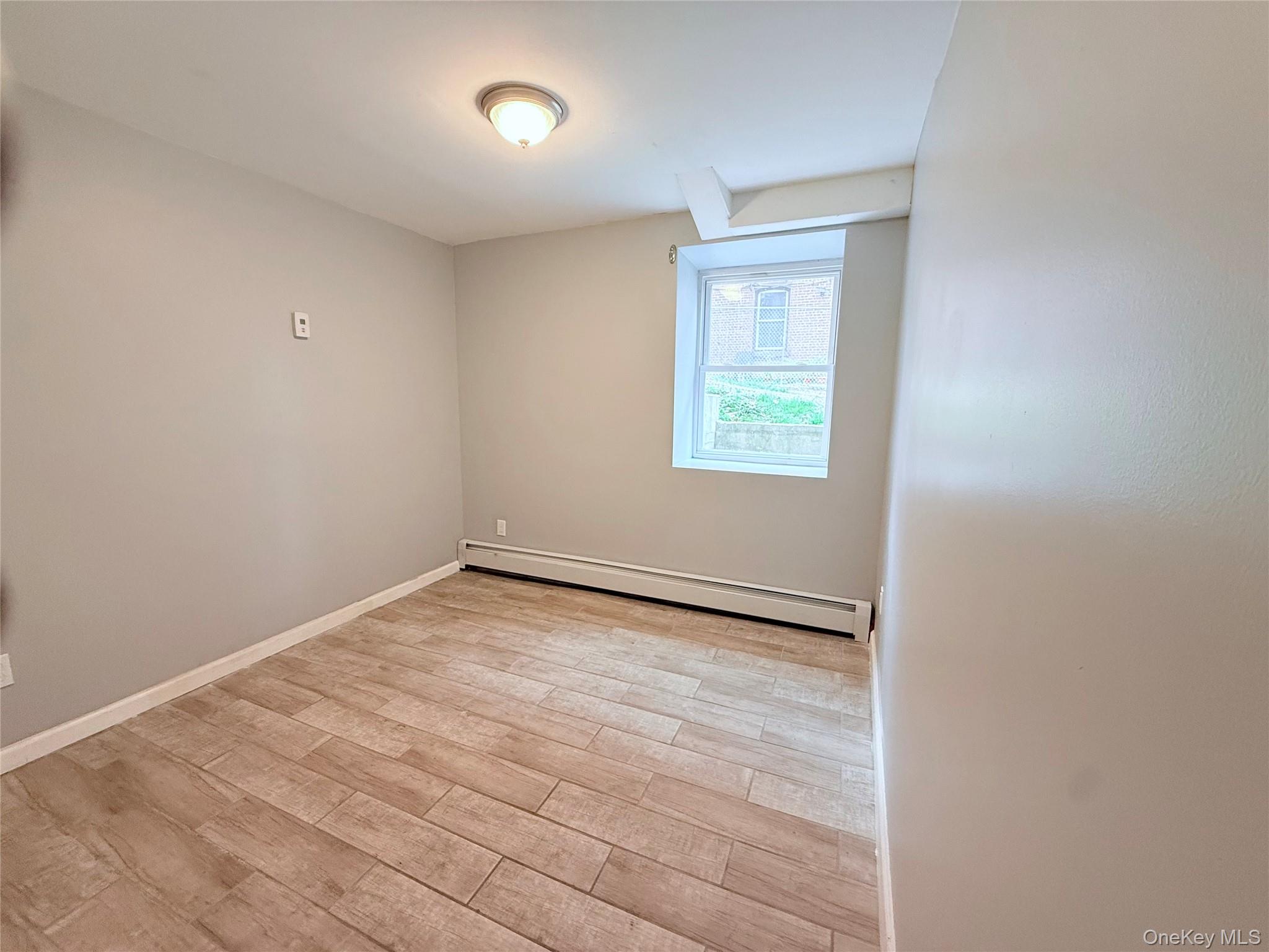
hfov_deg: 102.1
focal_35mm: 14
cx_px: 634
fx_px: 513
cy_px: 476
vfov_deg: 85.7
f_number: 2.2
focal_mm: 2.22
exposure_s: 1/60
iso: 250
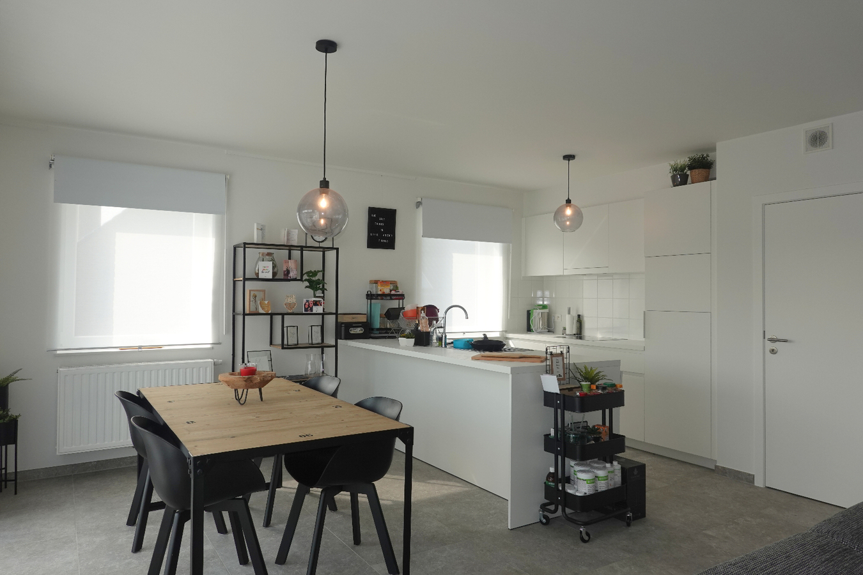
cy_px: 288
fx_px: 575
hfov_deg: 73.7
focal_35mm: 24
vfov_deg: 53.1
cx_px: 432
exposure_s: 1/250
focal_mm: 9
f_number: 3.5
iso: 125
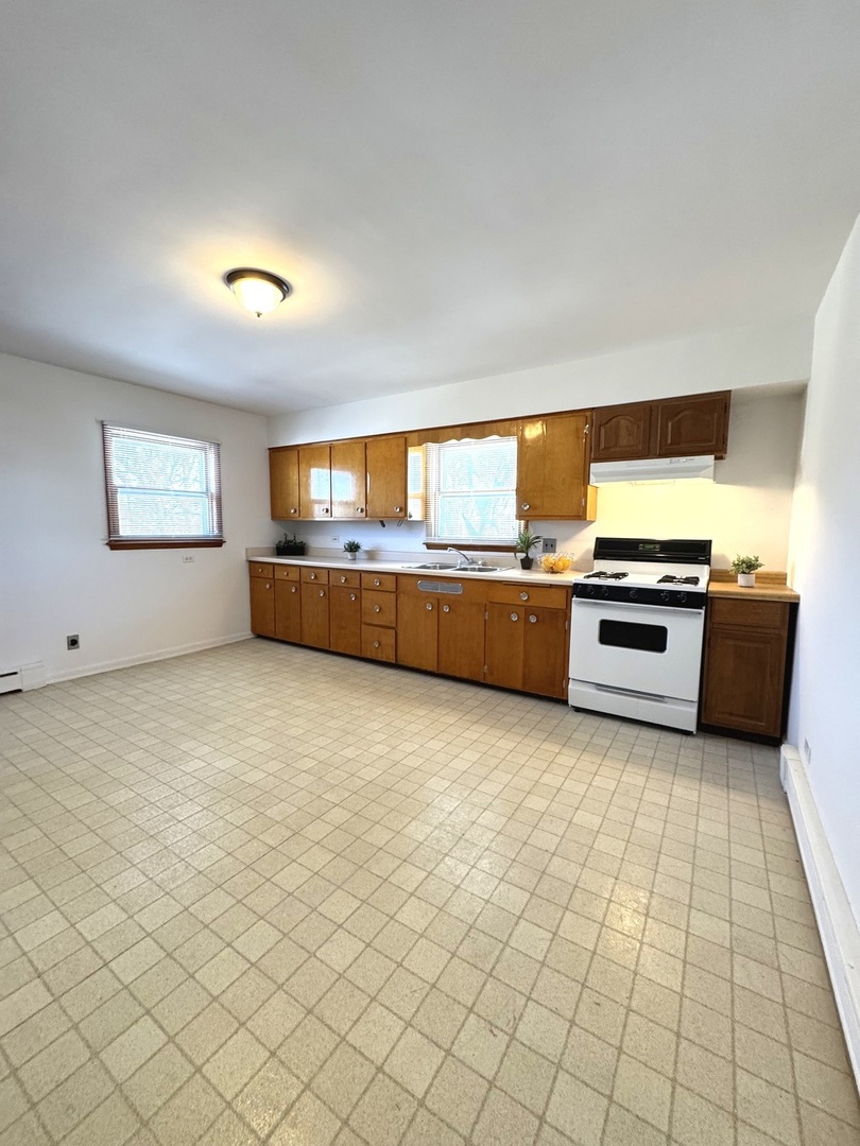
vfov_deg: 102.1
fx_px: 464
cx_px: 430
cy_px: 573
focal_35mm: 14
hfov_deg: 85.7
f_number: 2.2
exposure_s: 1/120
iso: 250
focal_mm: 2.22
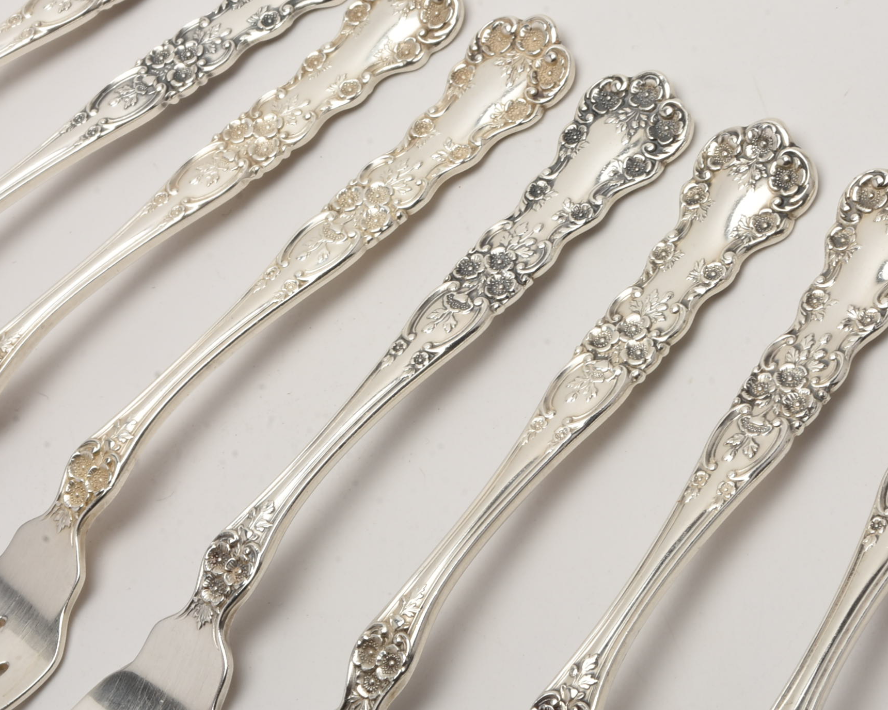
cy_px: 284
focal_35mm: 135
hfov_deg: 14.3
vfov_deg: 11.4
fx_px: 3543
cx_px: 580
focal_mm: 55
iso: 100
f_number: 25
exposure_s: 1/125
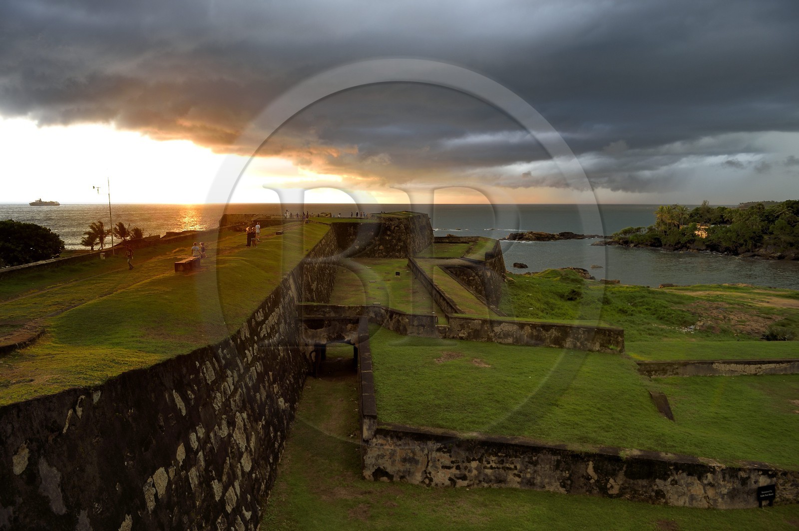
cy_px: 266
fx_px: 532
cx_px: 400
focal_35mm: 24
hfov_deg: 73.8
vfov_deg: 53.1
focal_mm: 24
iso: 400
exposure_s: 1/160
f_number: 4
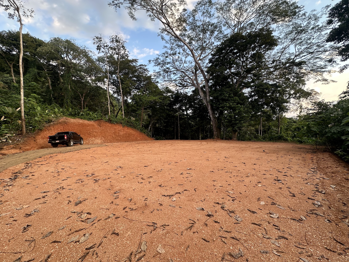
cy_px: 131
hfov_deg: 102.1
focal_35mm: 14
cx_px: 174
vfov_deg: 85.7
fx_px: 141
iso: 50
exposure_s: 1/99
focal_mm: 2.22
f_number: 2.2
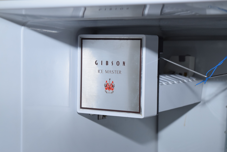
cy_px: 76
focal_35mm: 82
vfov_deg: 16.6
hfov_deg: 24.6
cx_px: 114
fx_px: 520
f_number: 5.6
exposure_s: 1/125
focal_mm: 55
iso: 800
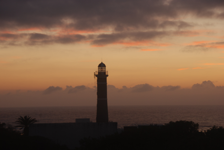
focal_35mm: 120
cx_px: 112
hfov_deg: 17.0
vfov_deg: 11.5
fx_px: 748
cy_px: 75
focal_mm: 80
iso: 100
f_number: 9
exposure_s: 1/6
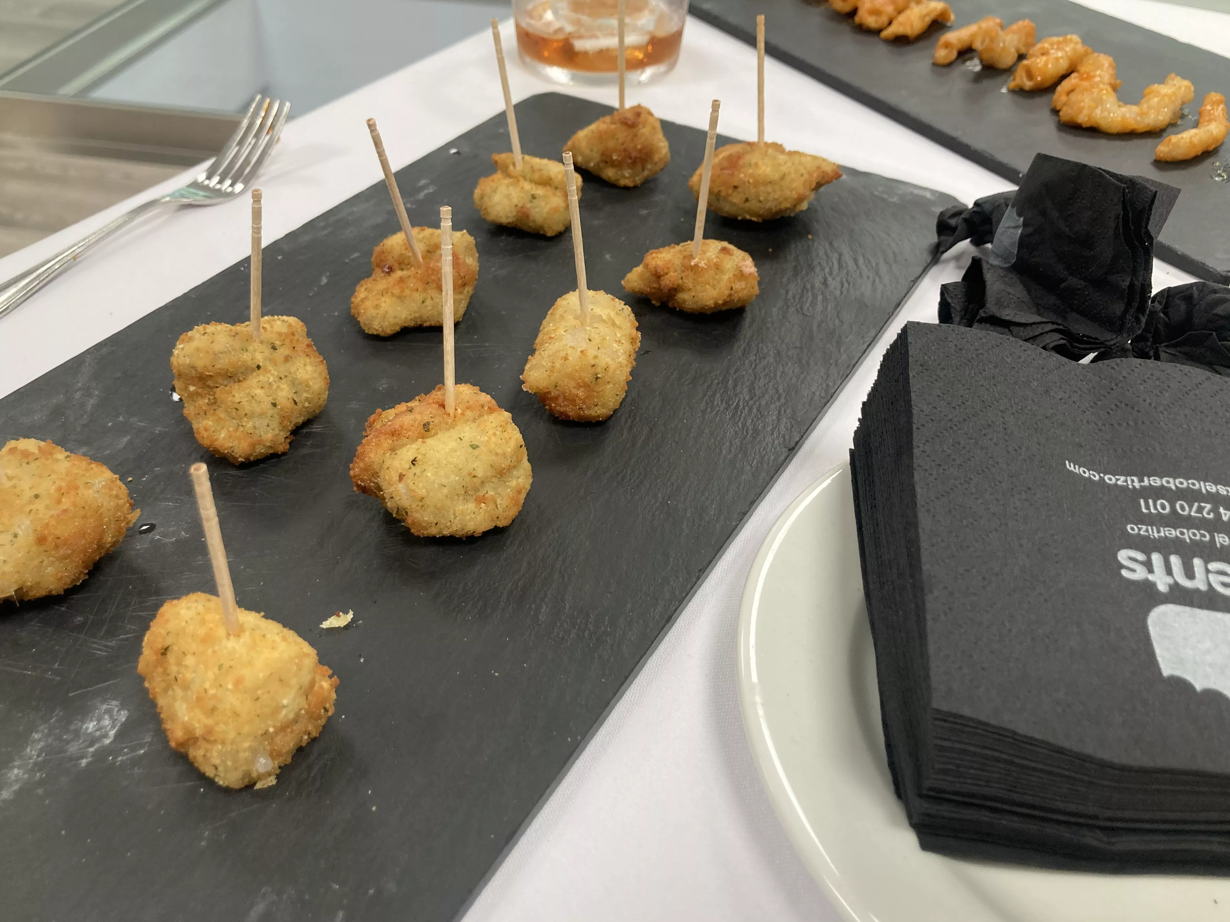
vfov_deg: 46.8
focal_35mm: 30
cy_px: 437
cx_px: 593
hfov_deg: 59.9
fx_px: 1066
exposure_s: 1/50
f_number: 1.8
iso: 64
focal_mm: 3.99
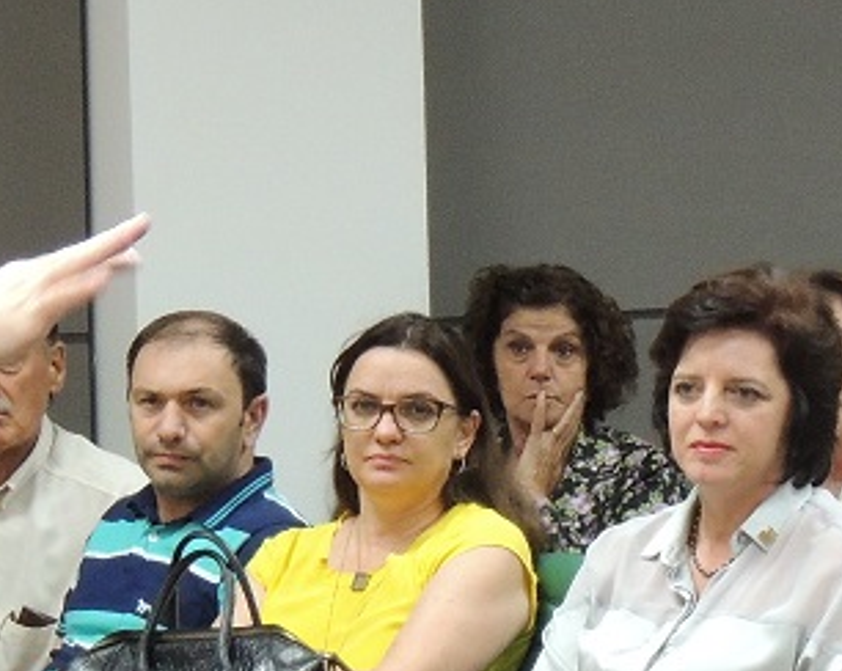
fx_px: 6322
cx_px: 707
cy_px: 542
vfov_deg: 6.1
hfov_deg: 7.6
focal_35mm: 254
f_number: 3.9
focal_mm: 12.4
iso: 400
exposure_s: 1/20
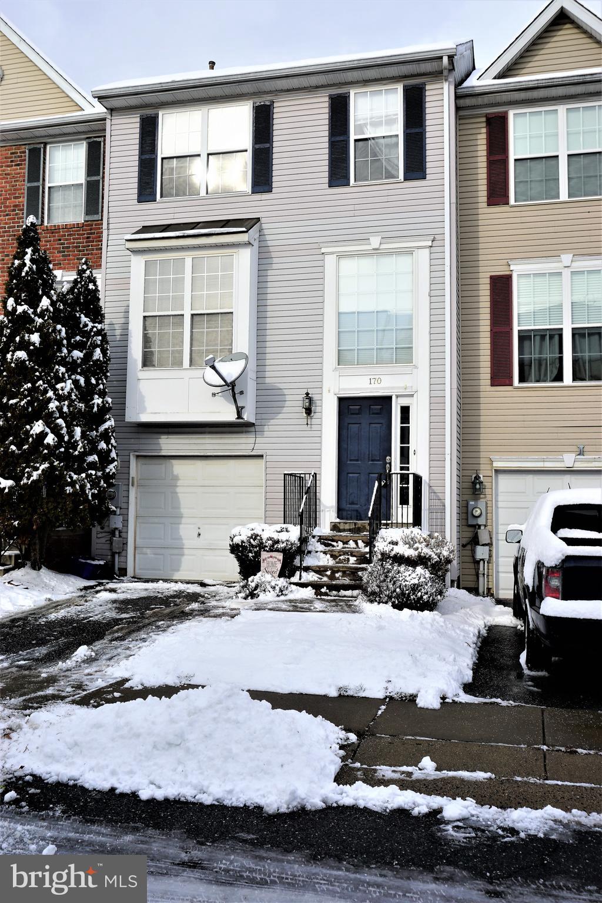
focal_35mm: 33
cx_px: 301
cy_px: 452
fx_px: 828
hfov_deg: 40.0
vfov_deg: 57.2
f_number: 11
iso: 100
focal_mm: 22
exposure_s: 1/160
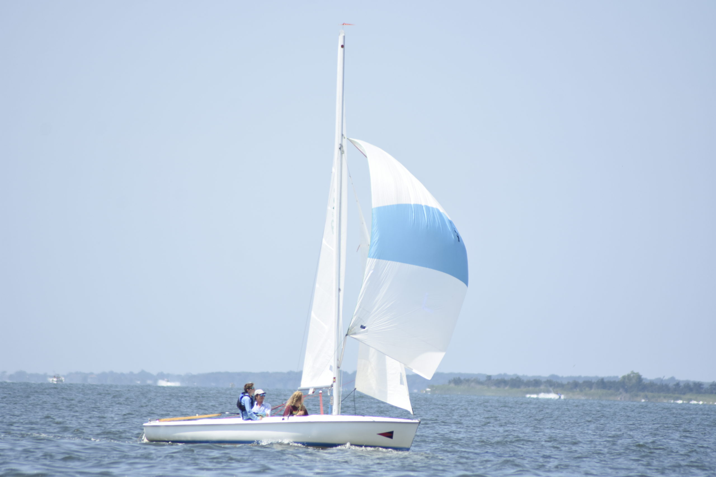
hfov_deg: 4.9
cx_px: 358
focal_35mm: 420
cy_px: 238
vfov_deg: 3.3
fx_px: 8353
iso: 320
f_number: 5.3
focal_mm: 280
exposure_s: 1/1250
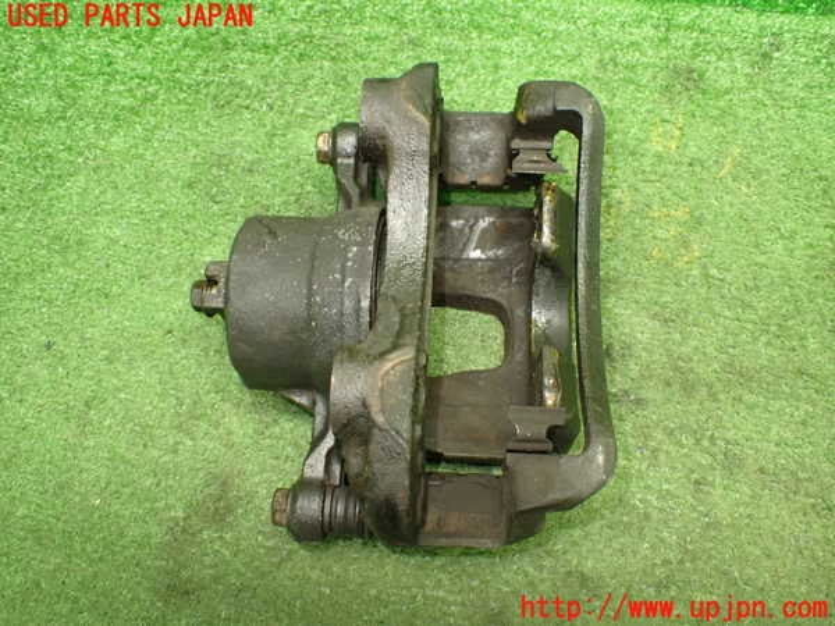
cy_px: 313
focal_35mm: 30
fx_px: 724
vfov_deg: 46.8
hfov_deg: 60.0
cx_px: 418
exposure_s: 1/50
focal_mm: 5.4
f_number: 2.3
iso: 800
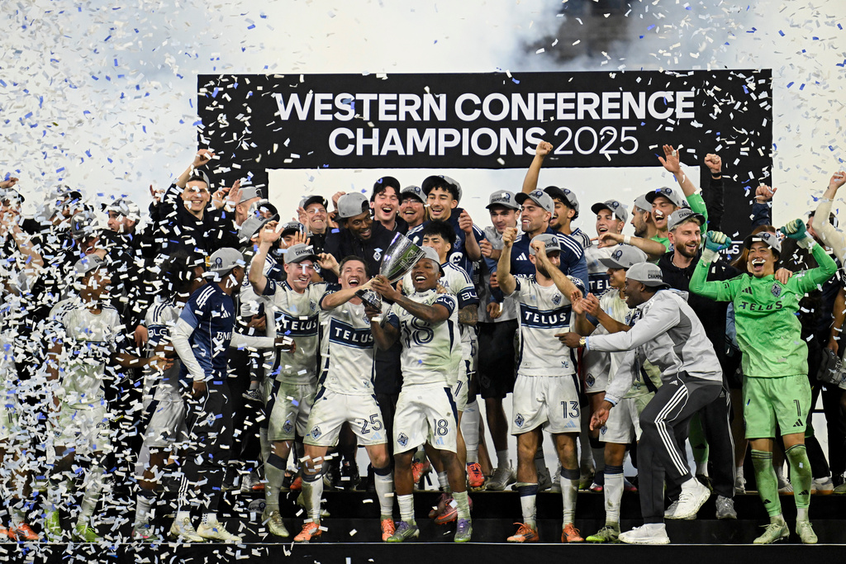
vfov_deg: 6.0
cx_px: 423
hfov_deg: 8.9
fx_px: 5405
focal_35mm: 230
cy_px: 282
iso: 4000
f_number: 4
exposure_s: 1/2000
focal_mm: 230
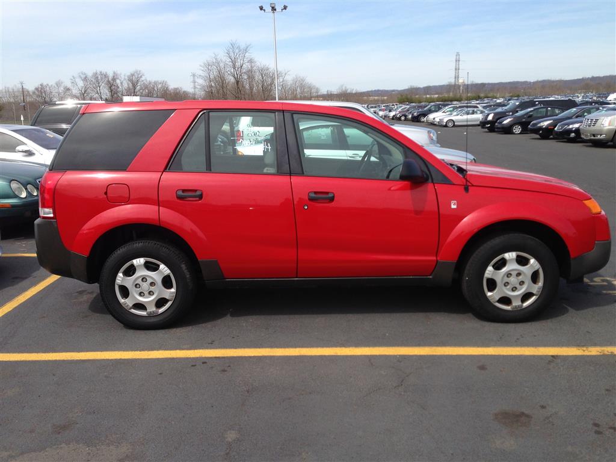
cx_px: 308
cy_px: 231
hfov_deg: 55.4
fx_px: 587
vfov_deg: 42.9
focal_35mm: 33
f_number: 2.4
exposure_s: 1/1205
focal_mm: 4.13
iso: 50
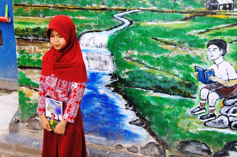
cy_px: 78
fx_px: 365
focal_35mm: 56
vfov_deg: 24.3
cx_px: 118
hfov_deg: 36.0
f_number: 4.5
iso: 200
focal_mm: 37
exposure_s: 1/160
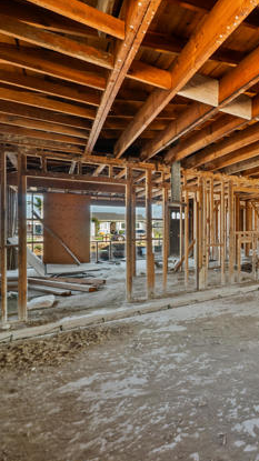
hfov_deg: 40.1
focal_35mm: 21
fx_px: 257
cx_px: 302
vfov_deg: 83.9
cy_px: 226
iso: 250
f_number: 9
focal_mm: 13
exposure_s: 1/1.67
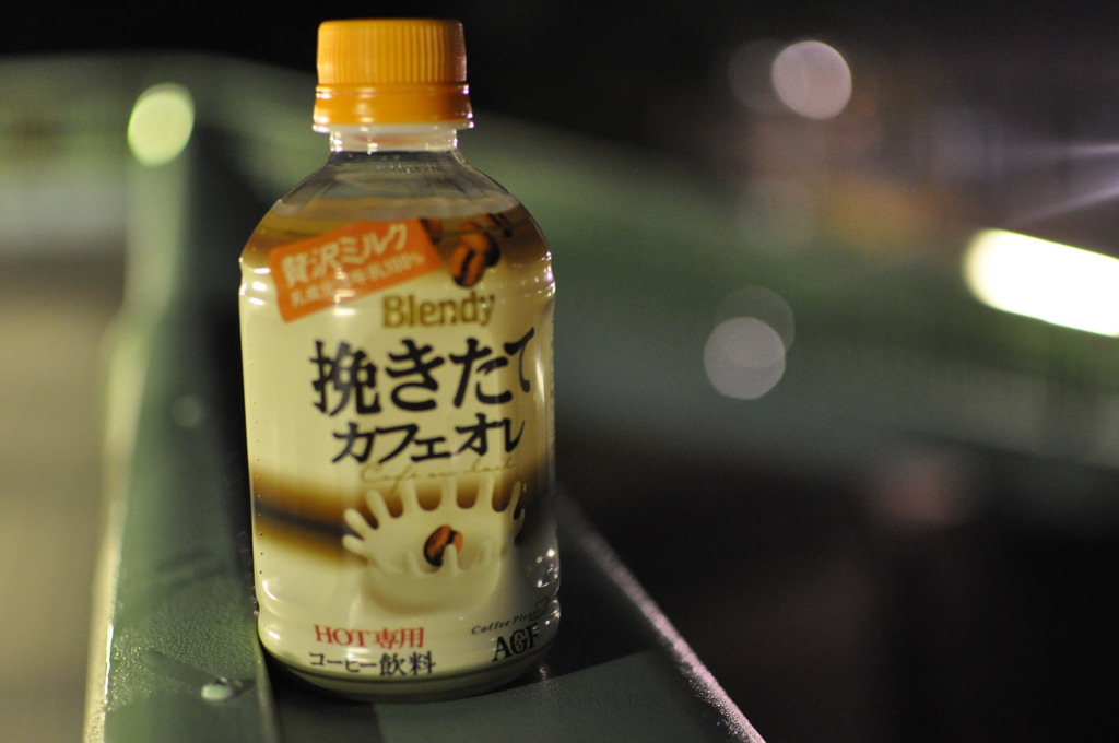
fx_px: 1630
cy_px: 372
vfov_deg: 25.7
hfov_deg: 37.9
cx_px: 560
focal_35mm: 52
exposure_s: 1/20
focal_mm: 35
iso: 1600
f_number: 1.8
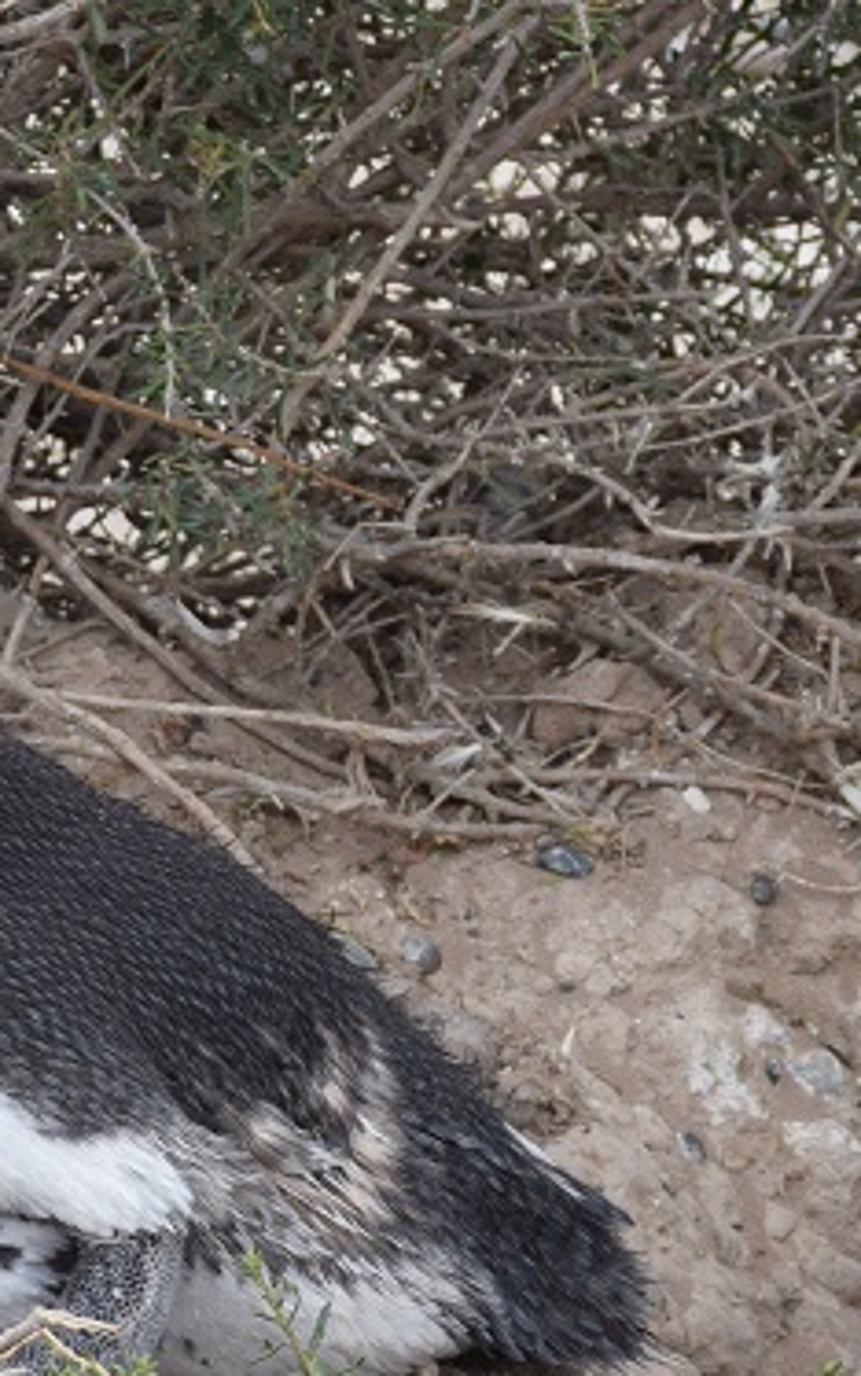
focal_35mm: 292
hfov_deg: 4.5
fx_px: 10954
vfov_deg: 7.2
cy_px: 861
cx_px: -710
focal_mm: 70
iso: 320
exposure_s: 1/250
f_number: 8
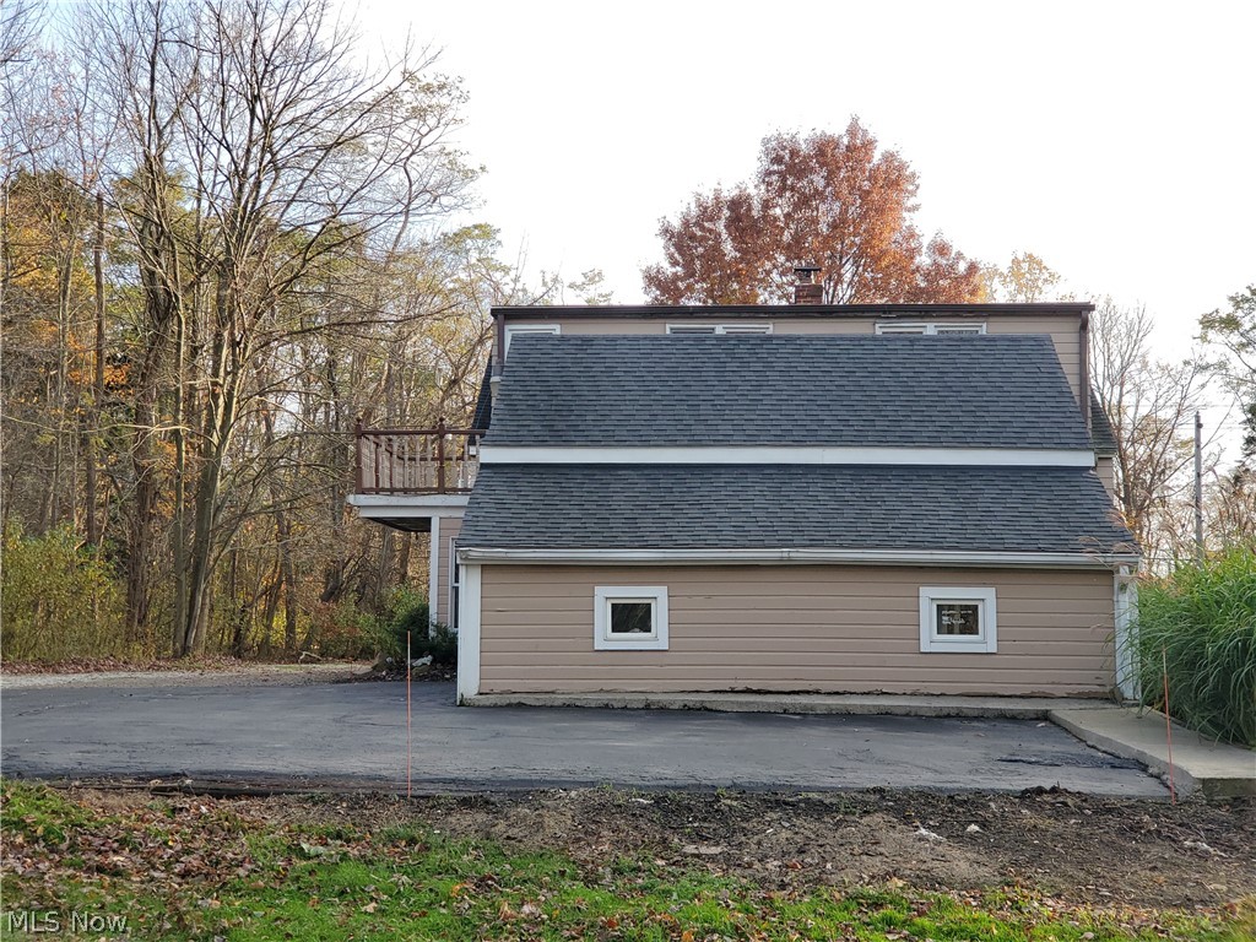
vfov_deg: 28.0
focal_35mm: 52
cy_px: 471
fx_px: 1887
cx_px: 628
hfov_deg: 36.8
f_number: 2.4
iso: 50
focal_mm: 6
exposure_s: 1/176
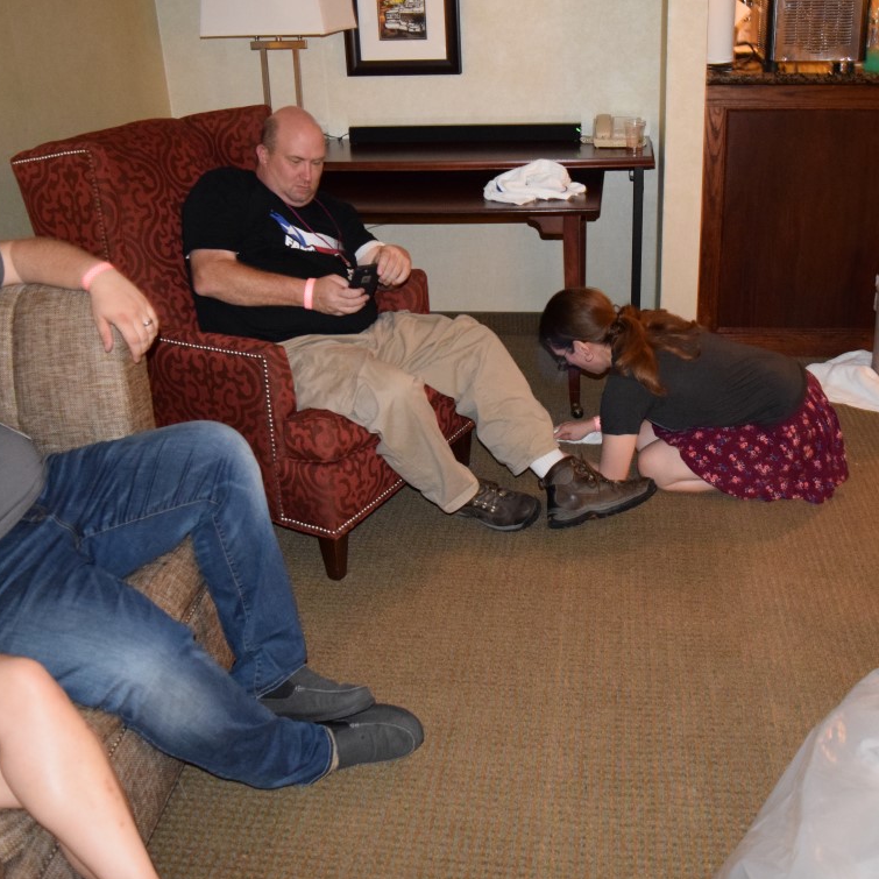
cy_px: 445
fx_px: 1006
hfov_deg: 47.0
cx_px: 525
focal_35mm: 35
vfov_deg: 47.2
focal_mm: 18
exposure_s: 1/60
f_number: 3.5
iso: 3200
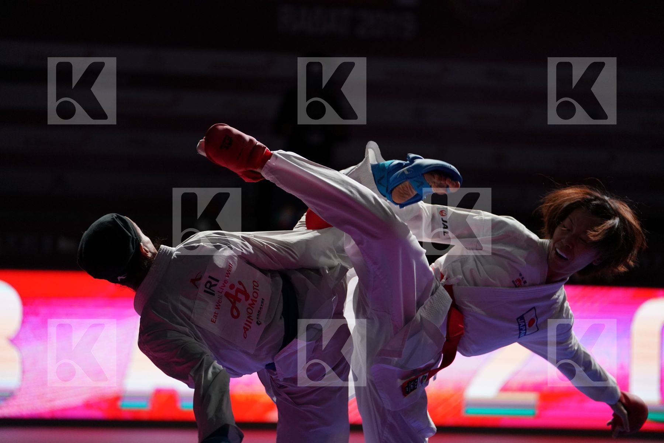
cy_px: 222
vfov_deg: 9.8
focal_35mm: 140
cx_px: 332
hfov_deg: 14.7
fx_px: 2582
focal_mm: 140
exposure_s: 1/1000
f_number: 2.8
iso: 2500
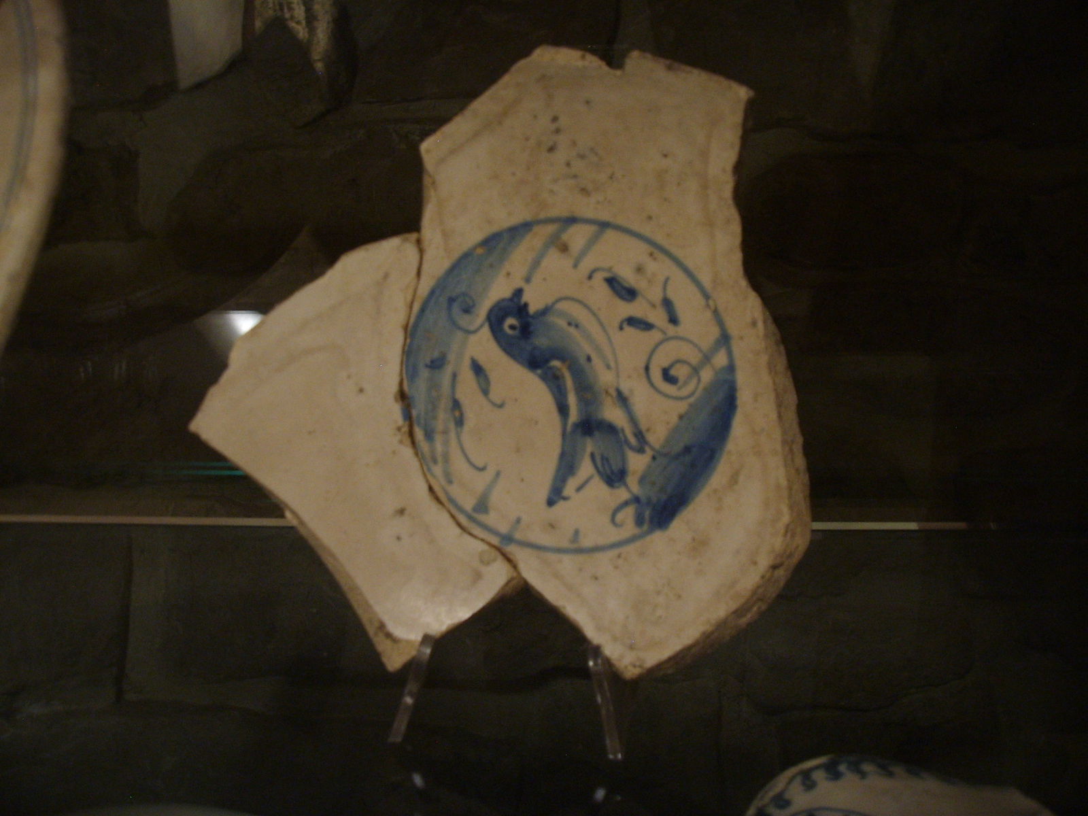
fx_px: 1226
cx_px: 544
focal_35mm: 39
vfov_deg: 36.8
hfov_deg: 47.9
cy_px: 408
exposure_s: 1
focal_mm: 6.6
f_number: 3.5
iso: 150
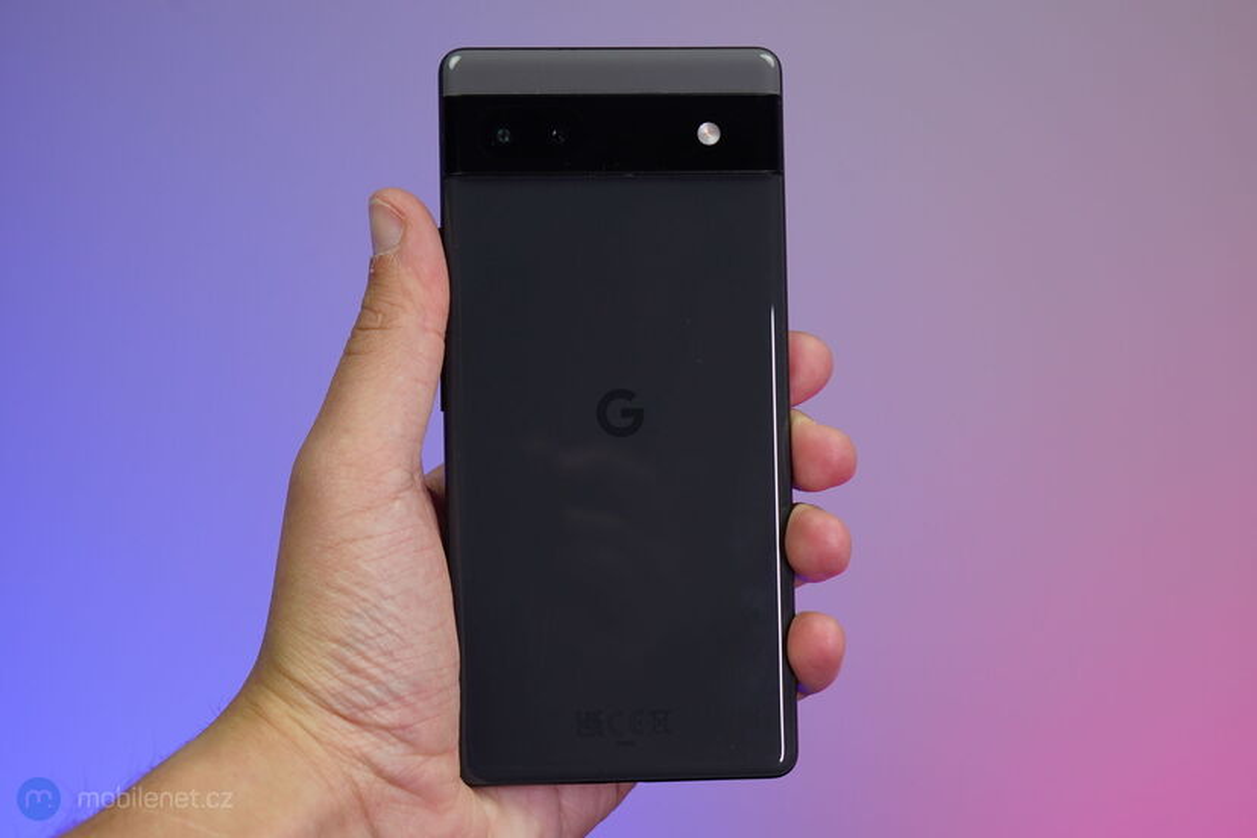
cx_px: 628
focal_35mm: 50
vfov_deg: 27.0
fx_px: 1746
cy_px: 419
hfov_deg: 39.6
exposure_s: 1/160
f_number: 7.1
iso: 800
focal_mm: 50
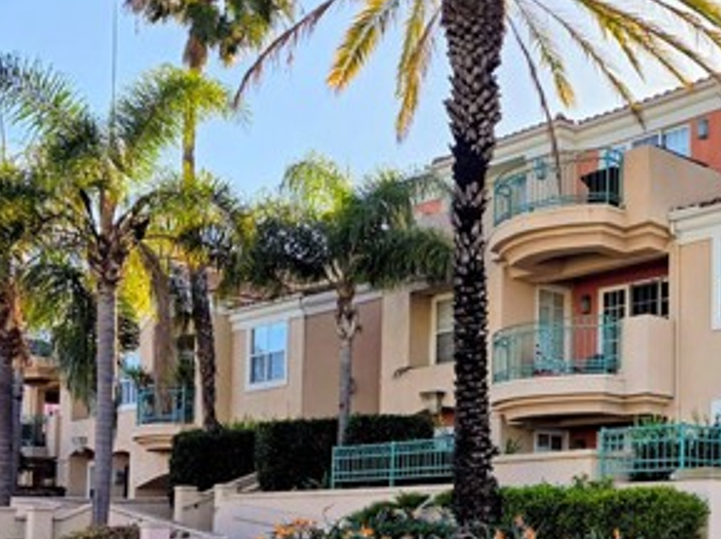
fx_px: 1061
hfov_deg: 33.3
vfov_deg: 27.6
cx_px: 773
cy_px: 469
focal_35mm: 51
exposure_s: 1/4237
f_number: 1.7
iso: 80
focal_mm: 6.3
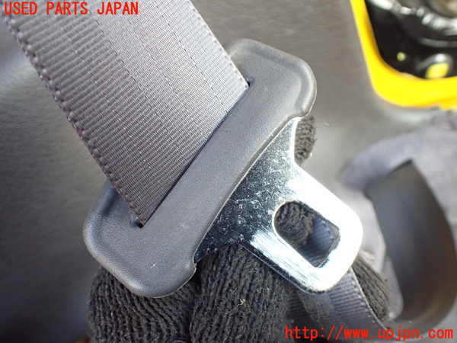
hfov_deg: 60.0
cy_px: 172
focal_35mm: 30
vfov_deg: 46.8
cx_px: 228
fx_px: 396
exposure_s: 1/80
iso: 800
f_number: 2.3
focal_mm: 5.4
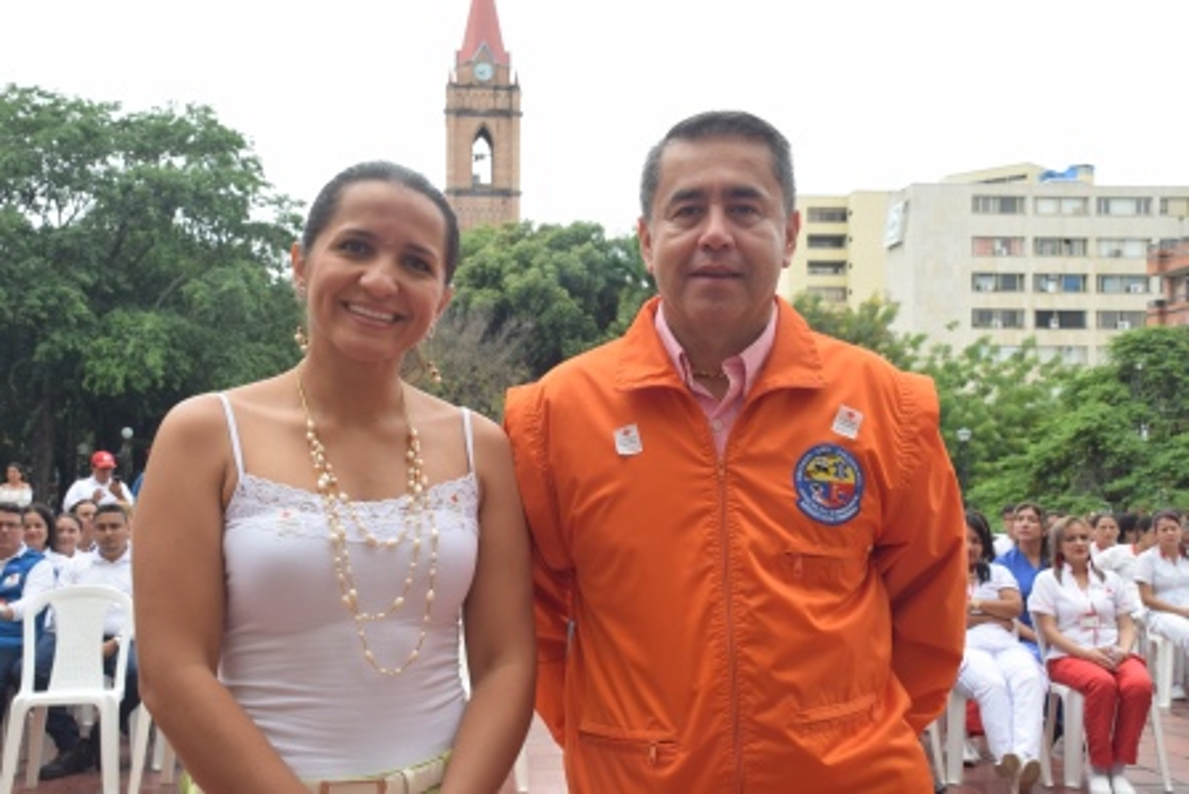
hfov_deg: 42.3
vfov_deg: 29.0
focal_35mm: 46
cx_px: 594
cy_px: 397
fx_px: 1536
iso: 400
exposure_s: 1/160
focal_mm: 31
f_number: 10
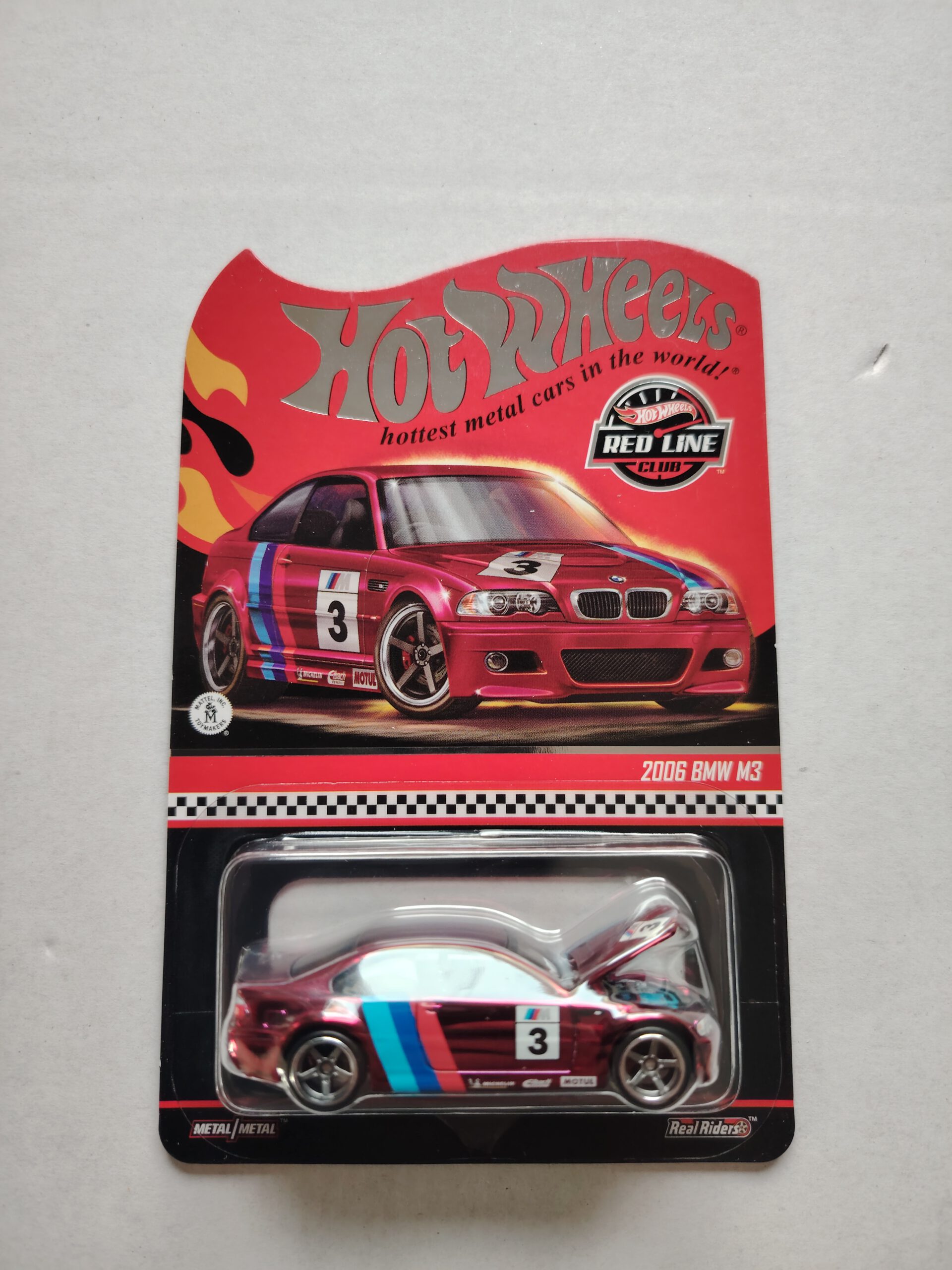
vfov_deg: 71.6
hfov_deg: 56.8
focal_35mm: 24
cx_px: 476
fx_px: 880
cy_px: 635
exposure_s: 1/50
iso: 938
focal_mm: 5.25
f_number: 1.75
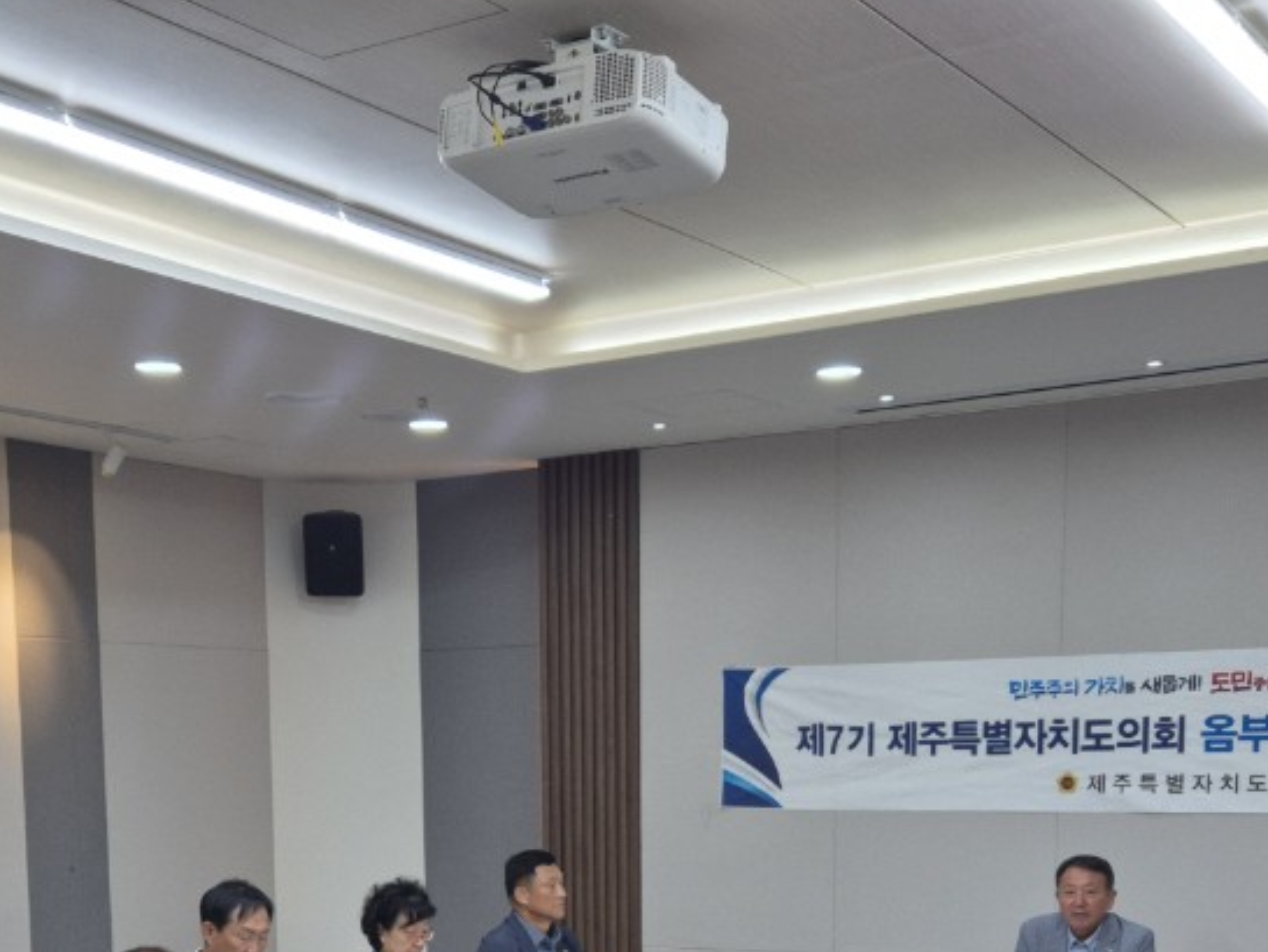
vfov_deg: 25.3
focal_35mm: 54
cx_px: 549
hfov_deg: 35.5
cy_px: 1015
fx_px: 1978
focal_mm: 5.4
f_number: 1.8
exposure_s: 1/120
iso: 64
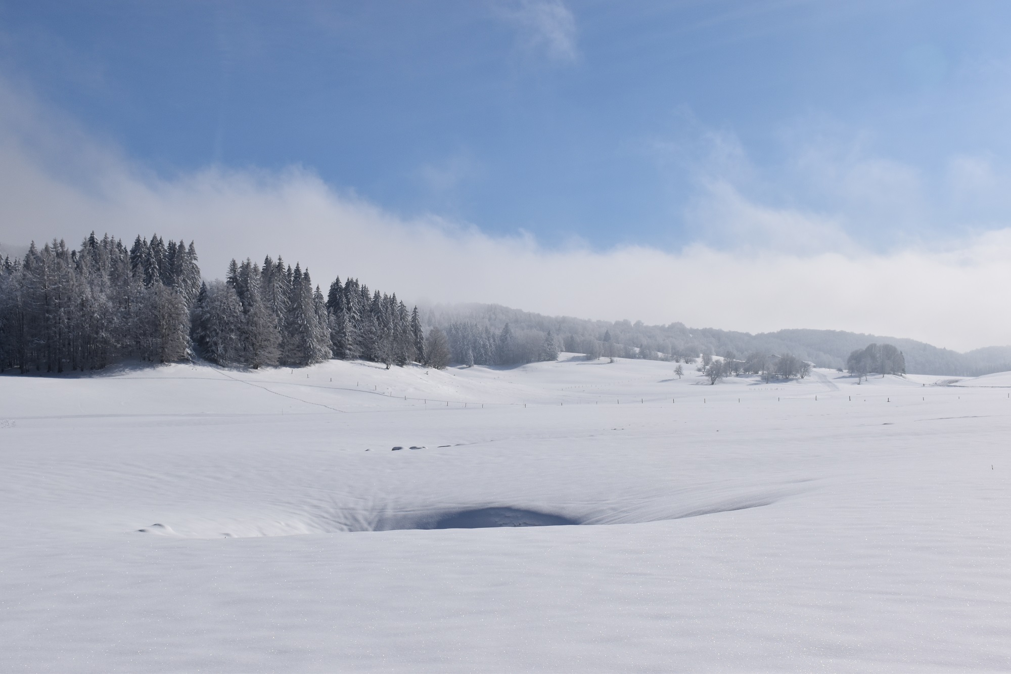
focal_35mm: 45
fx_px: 1264
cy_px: 337
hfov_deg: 43.6
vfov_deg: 29.9
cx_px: 506
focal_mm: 30
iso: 200
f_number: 8
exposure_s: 1/2000
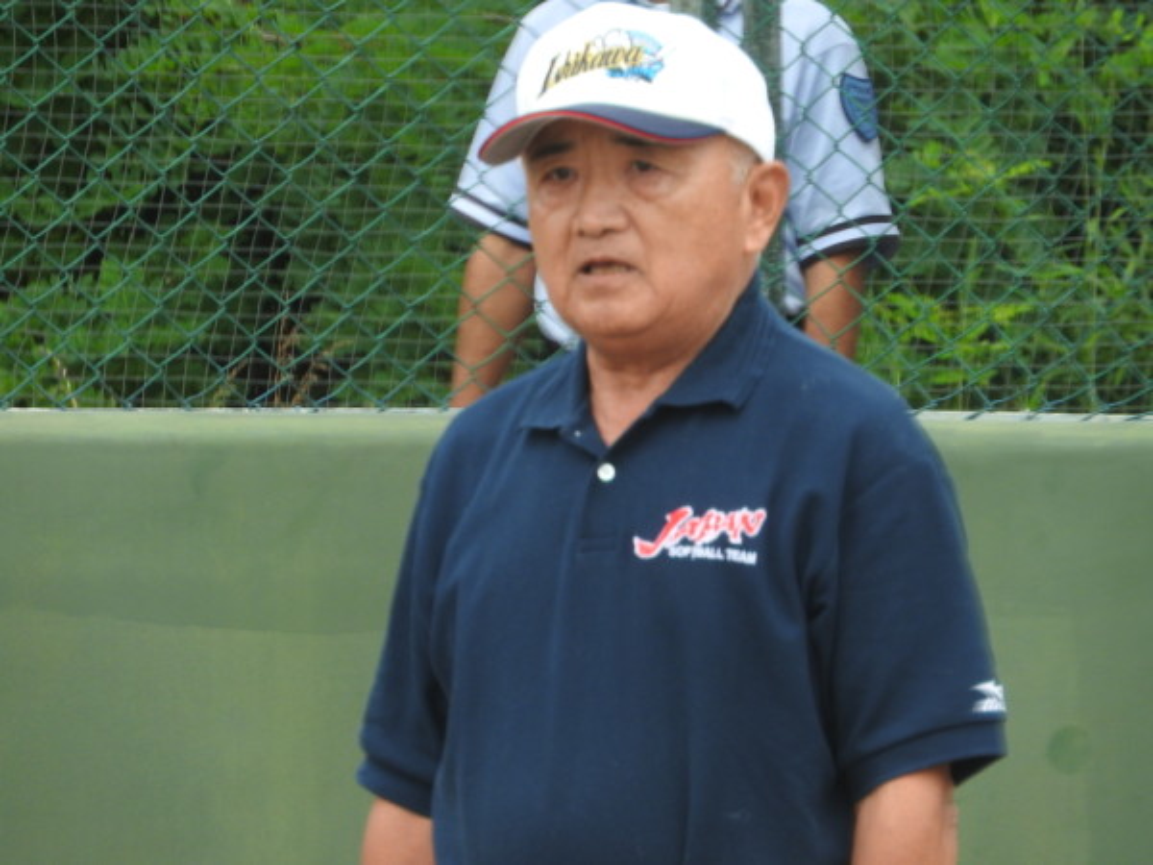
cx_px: 576
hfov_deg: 3.3
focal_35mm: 600
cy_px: 432
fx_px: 19985
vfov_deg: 2.5
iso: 140
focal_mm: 107.5
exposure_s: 1/250
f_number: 5.6
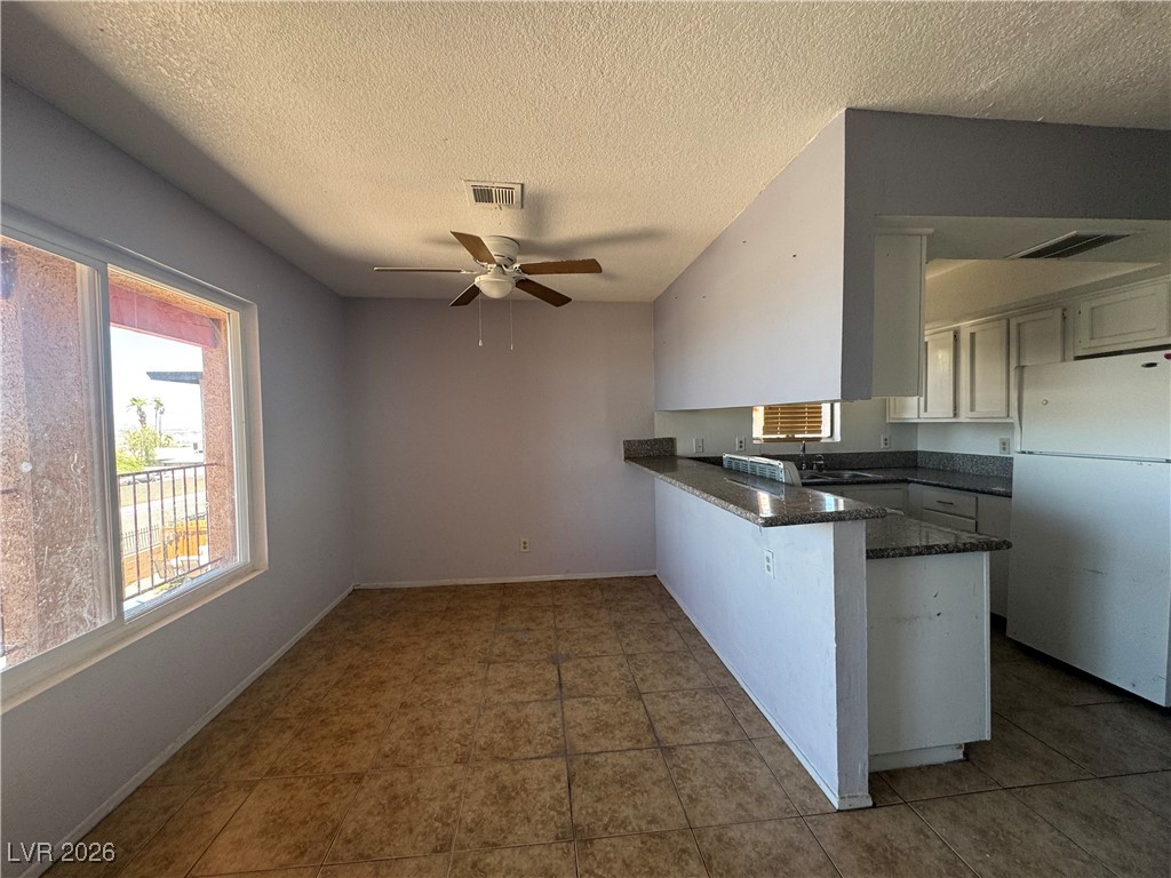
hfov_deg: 102.1
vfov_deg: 85.7
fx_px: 474
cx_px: 586
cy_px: 439
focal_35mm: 14
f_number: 2.2
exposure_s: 1/99
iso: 125
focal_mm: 2.22
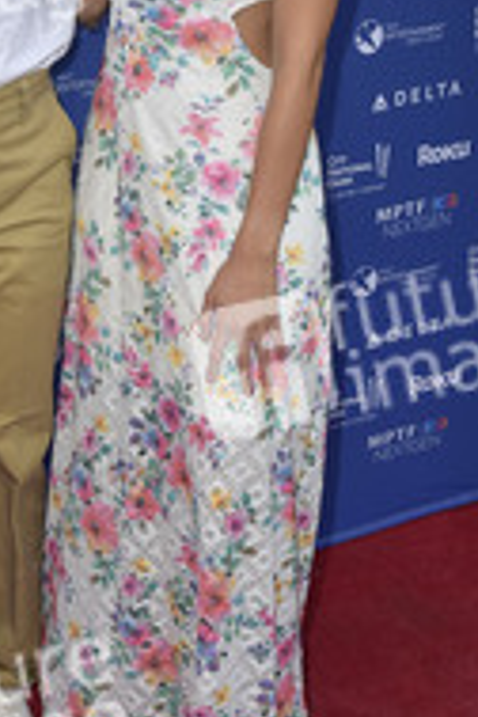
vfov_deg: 26.2
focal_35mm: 76
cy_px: 159
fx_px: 1514
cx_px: 44
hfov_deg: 17.7
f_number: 7.1
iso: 320
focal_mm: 36
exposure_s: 1/250
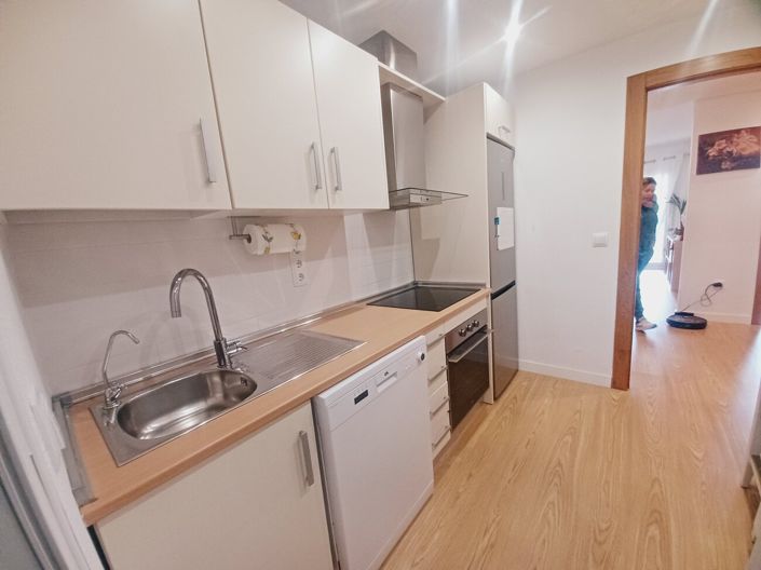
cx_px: 380
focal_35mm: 13
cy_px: 285
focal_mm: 1.42
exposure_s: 1/50
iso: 160
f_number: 2.2
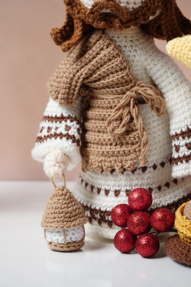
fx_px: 1246
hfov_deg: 8.8
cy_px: 145
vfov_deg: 13.1
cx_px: 96
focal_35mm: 157
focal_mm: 103
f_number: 7.1
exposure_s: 1/100
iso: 100
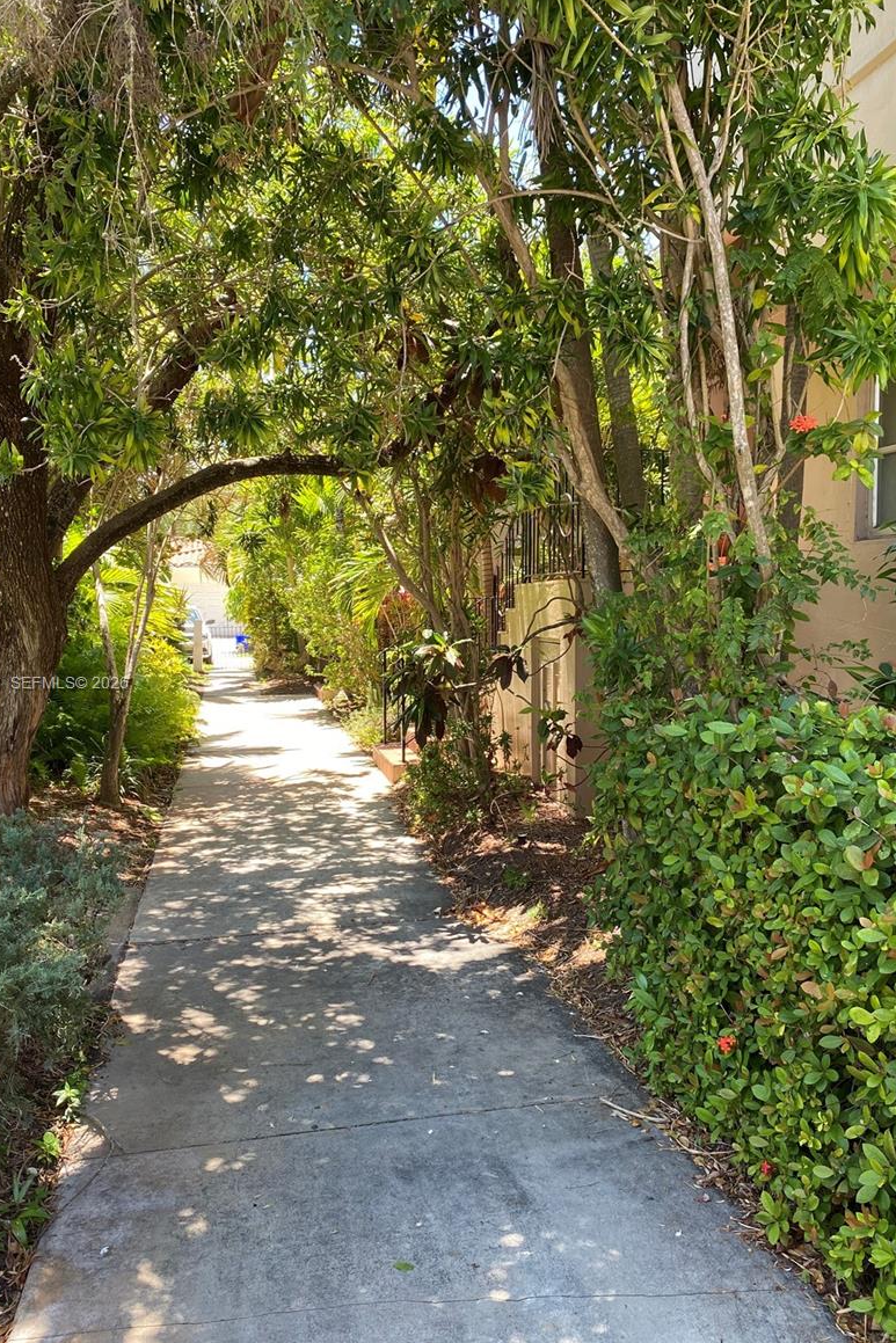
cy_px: 685
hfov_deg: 46.4
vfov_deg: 65.5
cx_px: 436
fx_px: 1045
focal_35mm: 28
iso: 32
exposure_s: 1/145
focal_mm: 4.25
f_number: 1.8
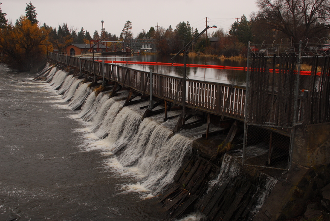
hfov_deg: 60.2
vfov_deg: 42.4
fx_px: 284
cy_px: 113
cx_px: 161
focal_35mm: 31
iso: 250
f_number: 5.6
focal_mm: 20
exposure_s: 1/100
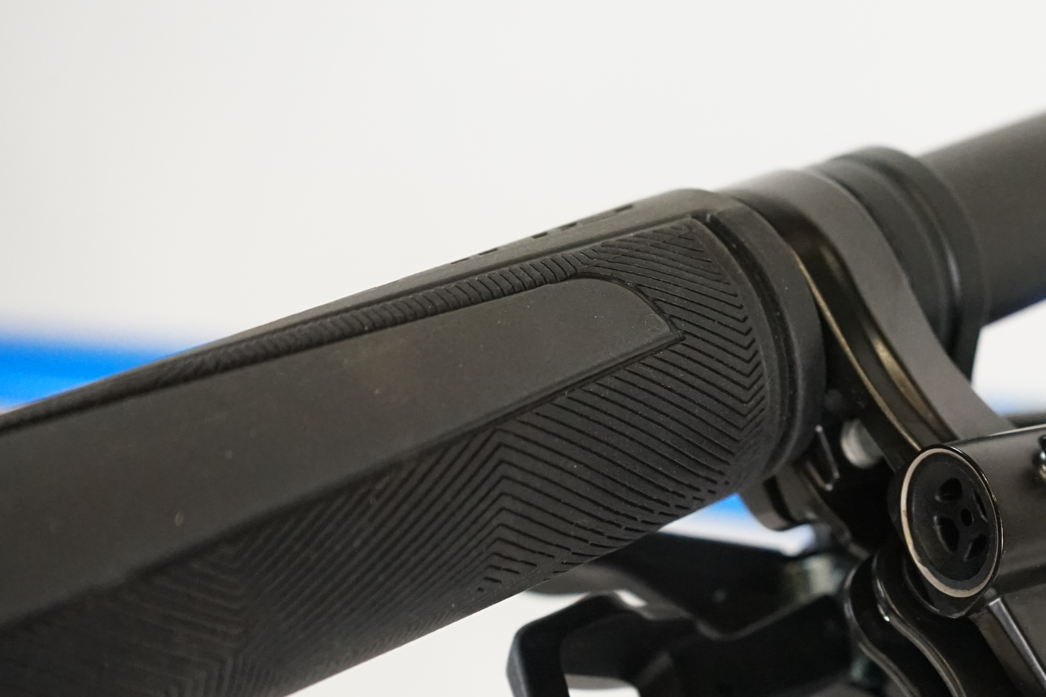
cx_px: 1050
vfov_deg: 16.4
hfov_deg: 23.4
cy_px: 481
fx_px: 2411
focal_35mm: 83
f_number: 5.6
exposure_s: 1/200
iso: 3200
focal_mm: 41
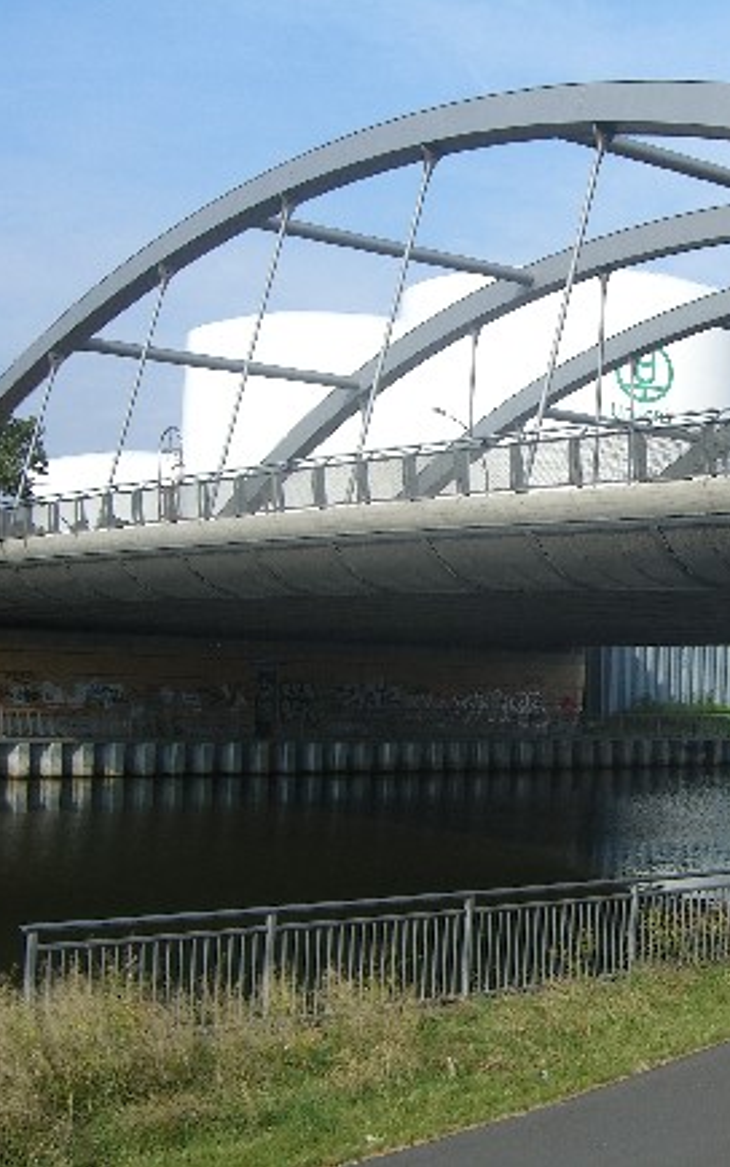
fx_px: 1718
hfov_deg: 23.4
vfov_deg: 37.5
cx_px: 640
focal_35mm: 54
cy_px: 584
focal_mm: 7.9
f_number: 8
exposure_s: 1/125
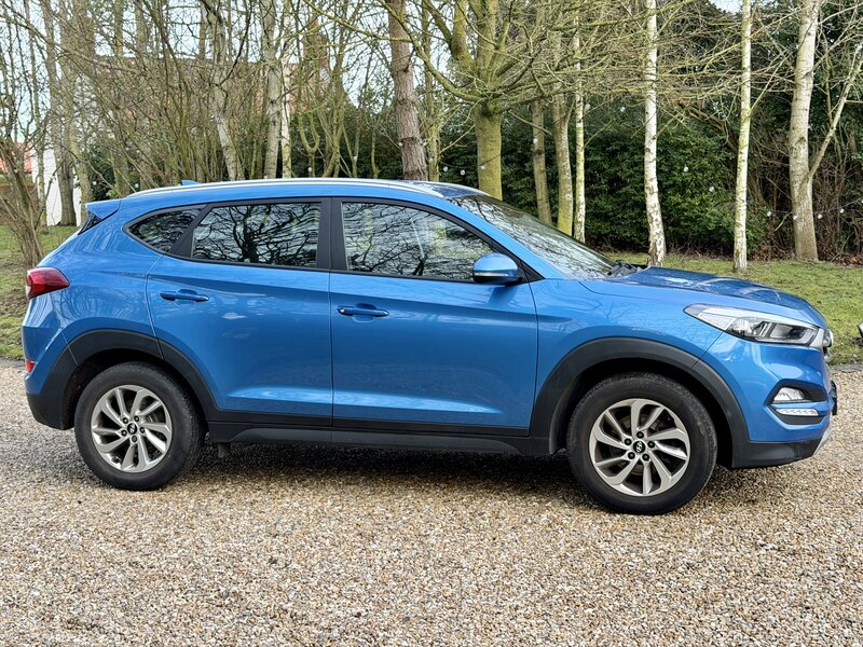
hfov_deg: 39.7
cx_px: 432
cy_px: 324
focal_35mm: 48
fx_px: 1197
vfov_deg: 30.3
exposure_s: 1/253
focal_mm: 6.76
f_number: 1.78
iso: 64
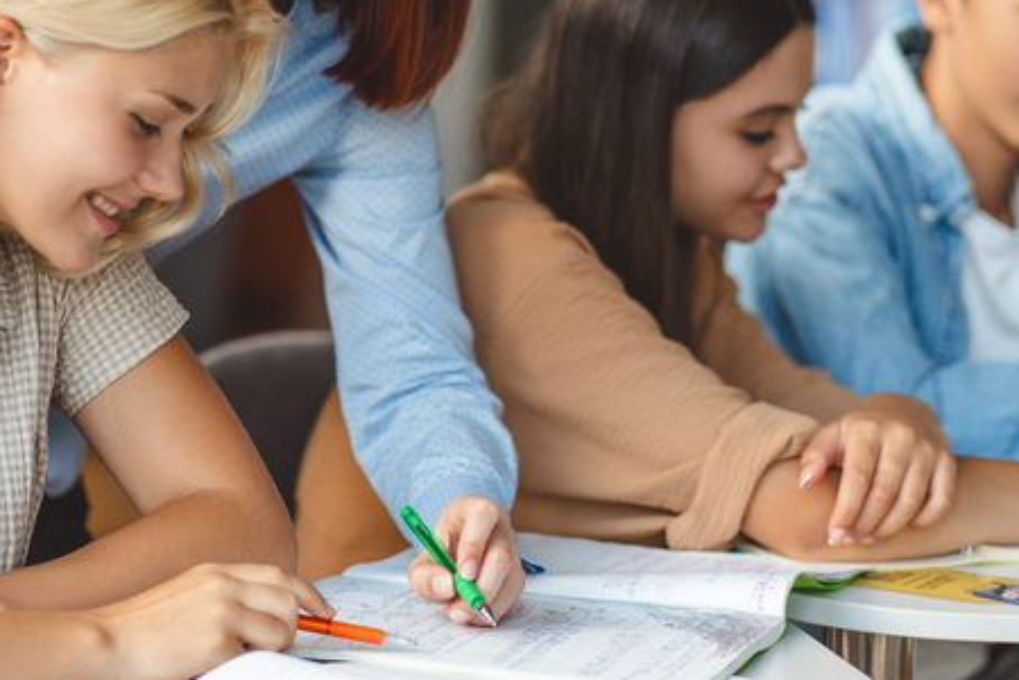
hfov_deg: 13.6
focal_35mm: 151
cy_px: 176
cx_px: 433
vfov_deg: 9.1
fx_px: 4274
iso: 400
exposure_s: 1/500
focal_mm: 85
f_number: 1.8
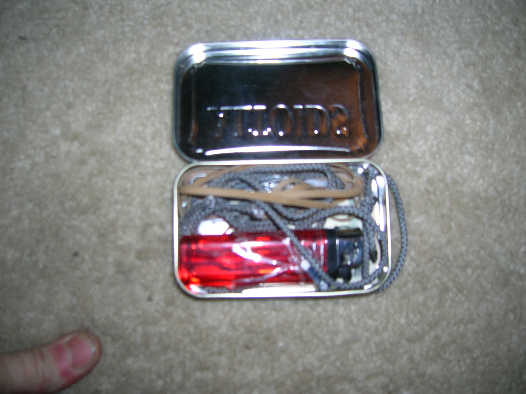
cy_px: 197
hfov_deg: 54.0
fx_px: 516
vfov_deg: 41.7
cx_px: 263
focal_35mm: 34
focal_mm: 5.7
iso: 50
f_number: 2.9
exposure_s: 1/60.1
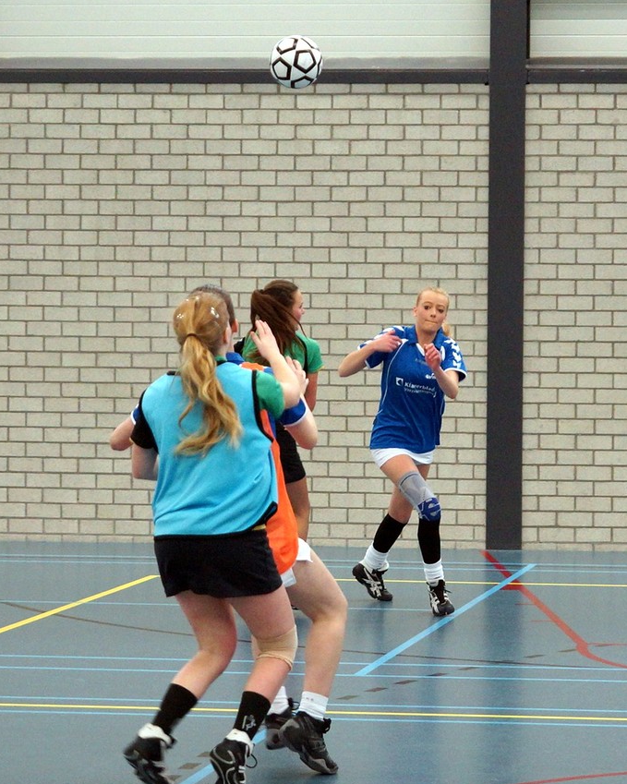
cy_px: 428
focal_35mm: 85
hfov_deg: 18.1
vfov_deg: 22.5
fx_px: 1972
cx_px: 313
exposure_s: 1/320
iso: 1250
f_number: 2.8
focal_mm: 50
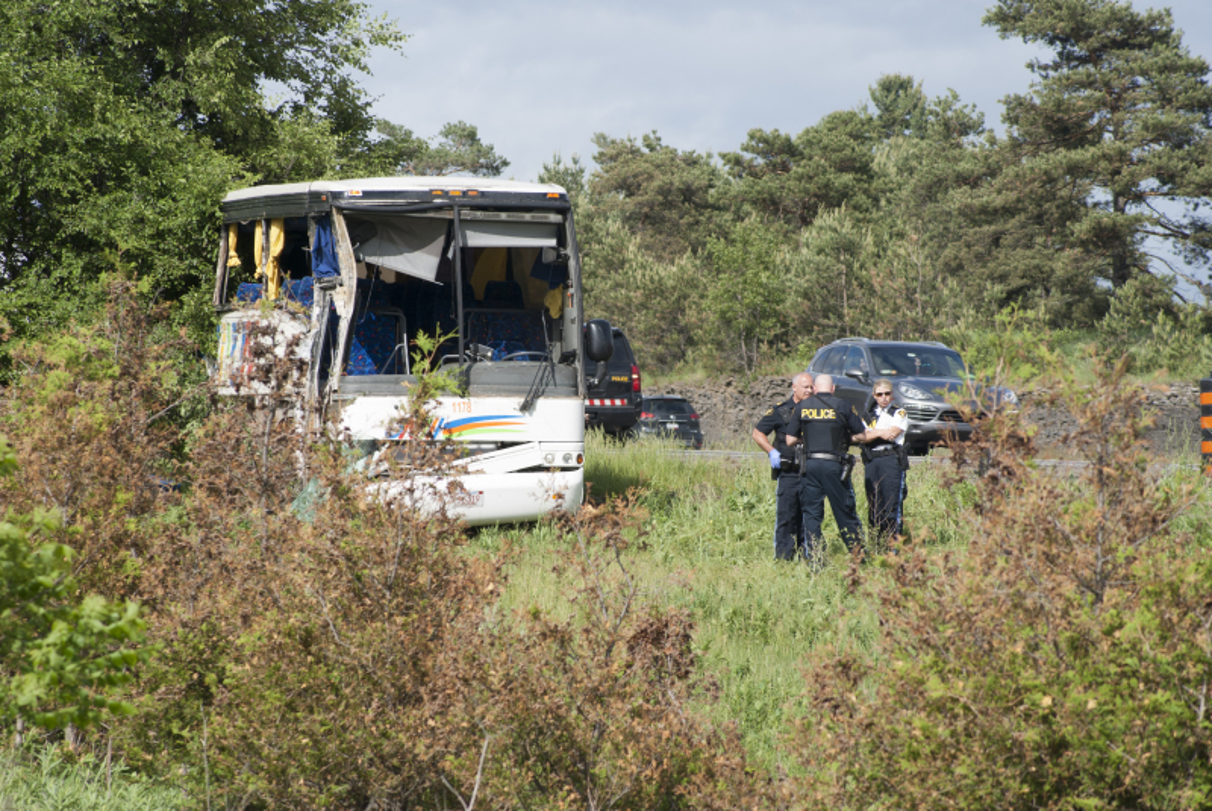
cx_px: 606
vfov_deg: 6.8
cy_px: 406
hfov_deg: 10.2
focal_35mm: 202
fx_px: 6824
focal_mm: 135
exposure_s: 1/320
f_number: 7.1
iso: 100
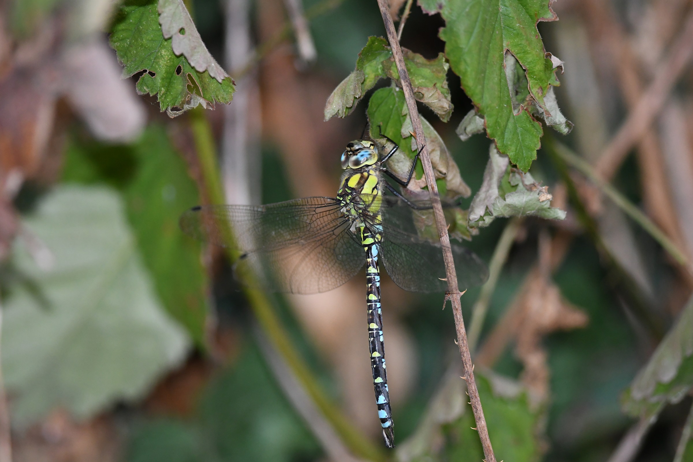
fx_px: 8662
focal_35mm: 450
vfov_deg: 3.1
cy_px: 231
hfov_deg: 4.6
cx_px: 346
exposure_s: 1/320
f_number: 4
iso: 2000
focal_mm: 300
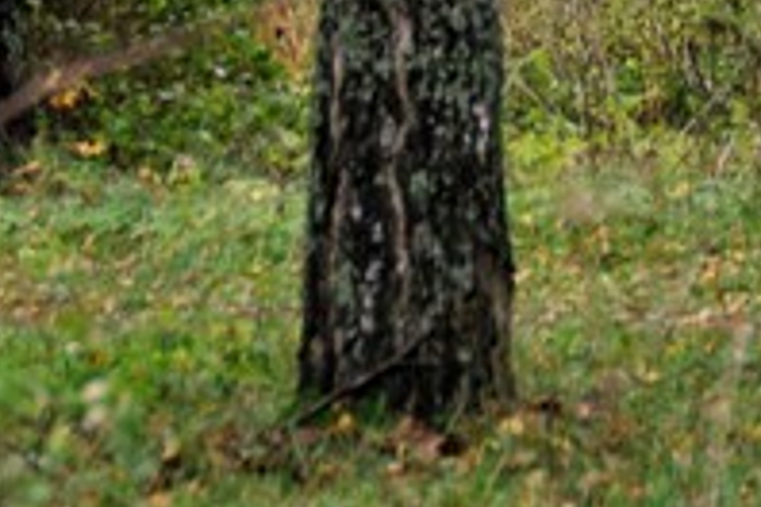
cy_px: -355
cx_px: 907
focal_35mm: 449
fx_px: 9491
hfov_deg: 4.6
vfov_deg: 3.0
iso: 320
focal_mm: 66
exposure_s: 1/125
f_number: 6.3
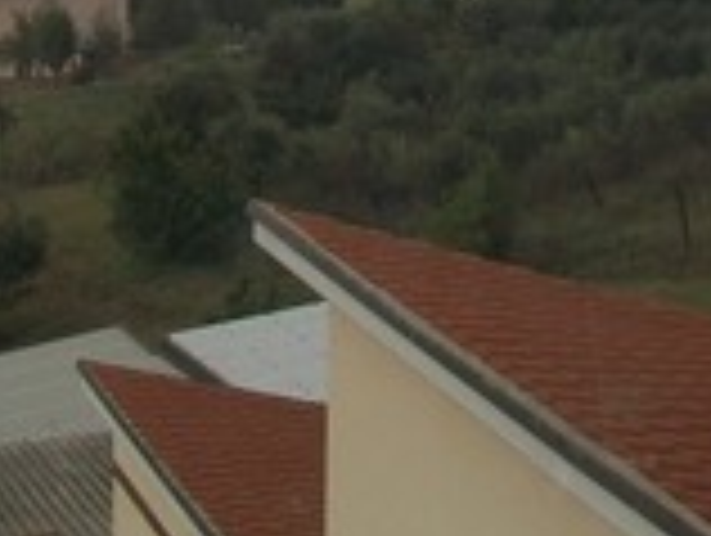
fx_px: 1872
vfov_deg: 15.4
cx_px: 356
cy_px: -189
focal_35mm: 91
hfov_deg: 21.5
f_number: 5.5
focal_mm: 5.7
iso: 80
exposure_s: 1/640
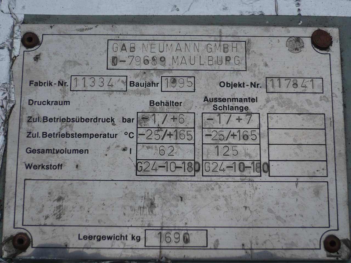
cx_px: 176
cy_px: 132
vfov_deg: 21.6
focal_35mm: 68
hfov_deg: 28.6
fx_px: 690
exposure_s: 1/400
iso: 100
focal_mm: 7.4
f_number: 3.5
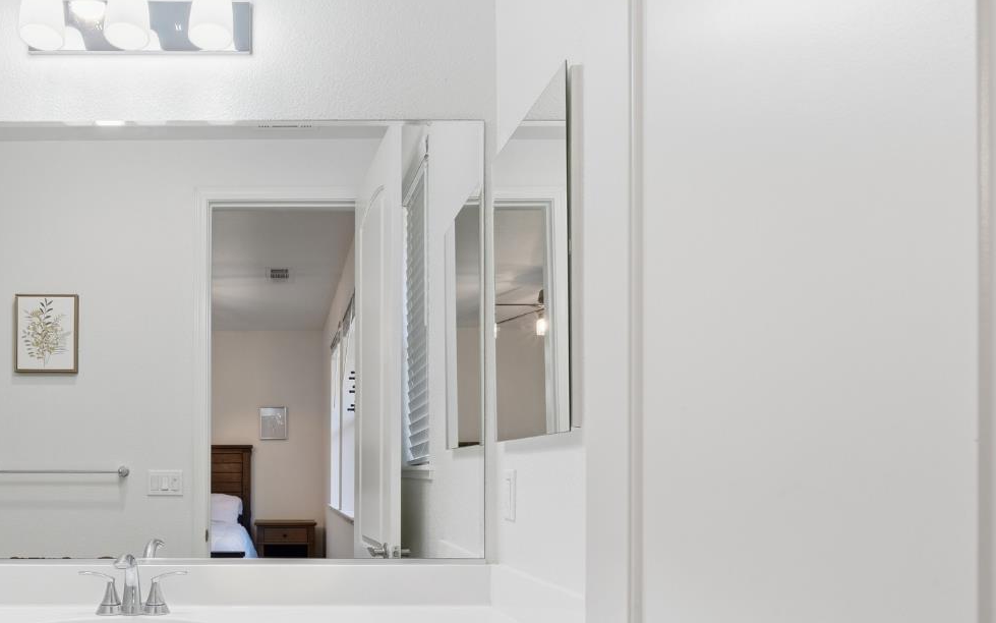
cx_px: 271
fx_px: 700
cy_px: 483
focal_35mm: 26
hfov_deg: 67.2
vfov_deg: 45.9
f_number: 11
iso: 100
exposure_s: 1/30
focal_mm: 16.5
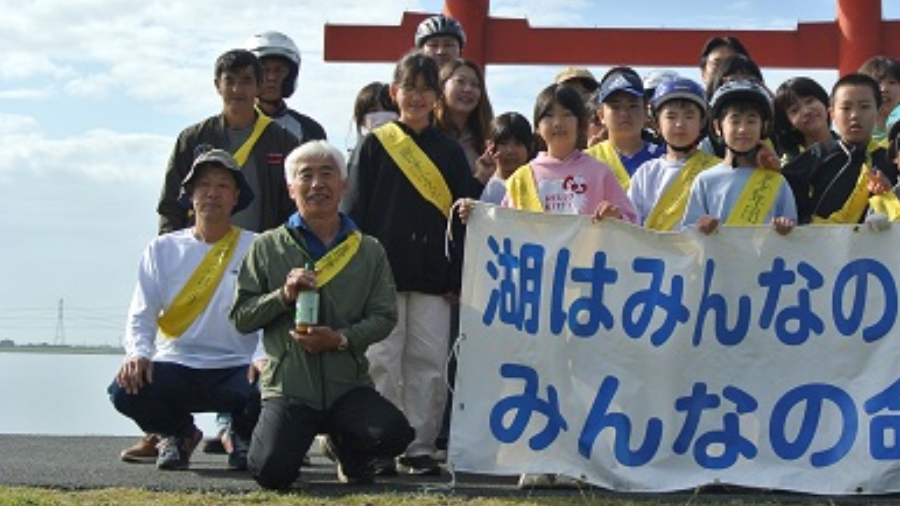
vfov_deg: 14.6
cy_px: 265
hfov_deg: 25.3
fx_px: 1980
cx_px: 685
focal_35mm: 83
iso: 100
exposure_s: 1/500
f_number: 5.6
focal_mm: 18.9
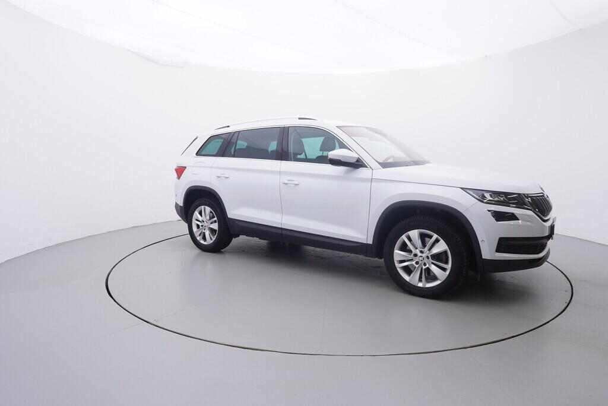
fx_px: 380
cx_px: 304
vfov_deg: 56.2
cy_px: 203
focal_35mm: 22
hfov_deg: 77.3
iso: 200
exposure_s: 1/80
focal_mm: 15
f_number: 5
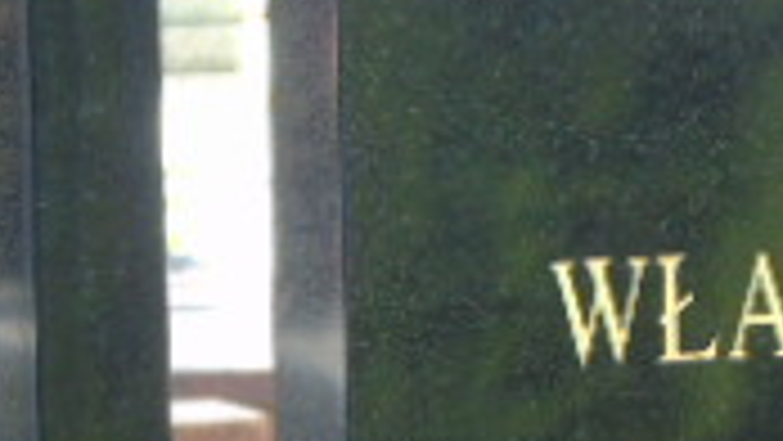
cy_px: 796
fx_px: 8993
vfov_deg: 2.8
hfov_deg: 5.0
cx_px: 702
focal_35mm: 433
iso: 100
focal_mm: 19
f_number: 4.4
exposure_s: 1/60
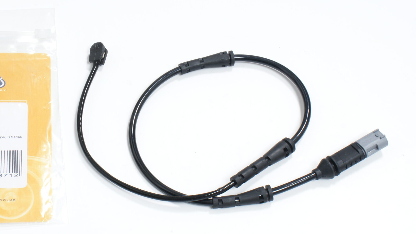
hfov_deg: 26.8
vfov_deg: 15.3
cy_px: 130
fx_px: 869
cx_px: 135
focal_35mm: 79
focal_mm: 35
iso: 125
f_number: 18
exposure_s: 1/250
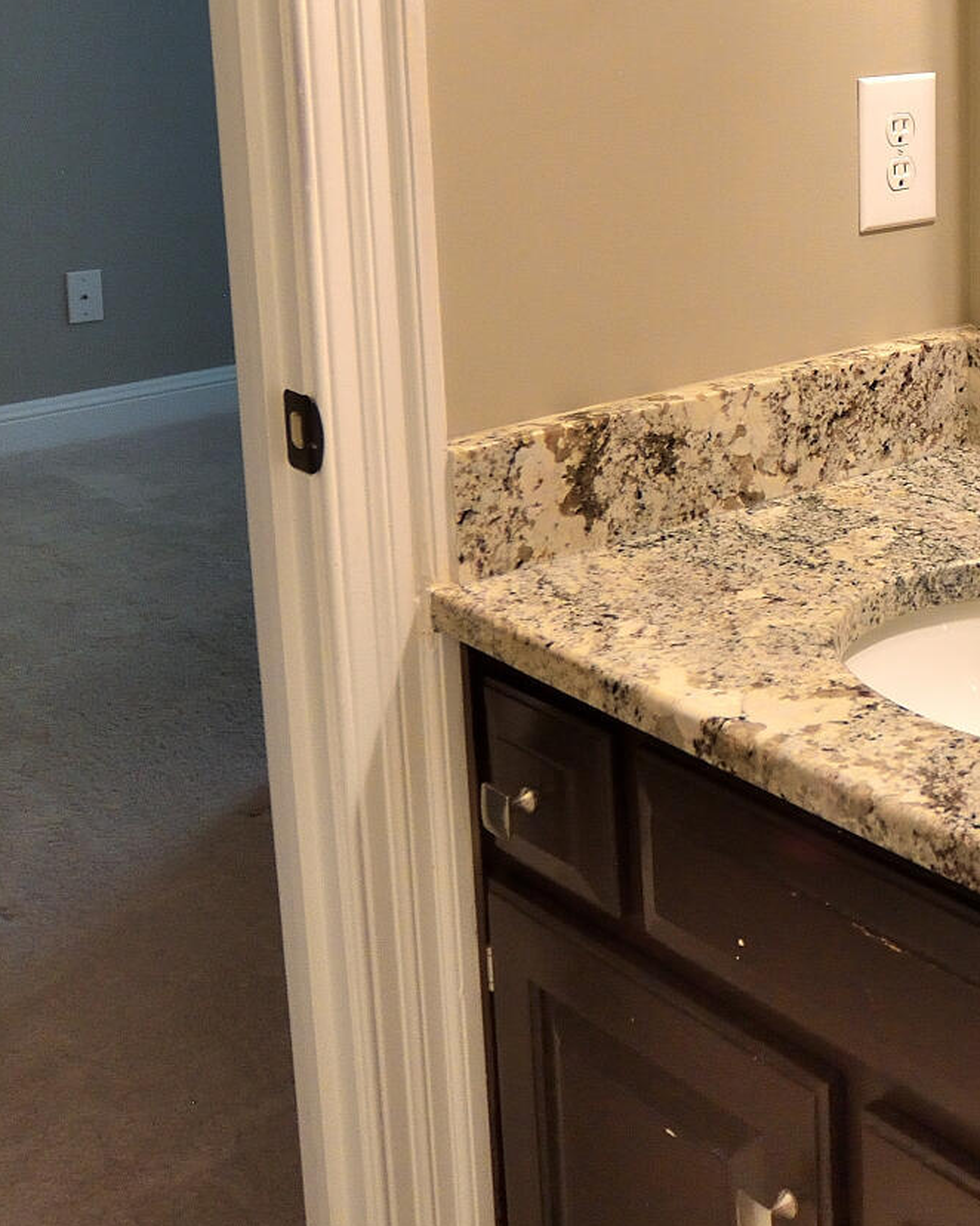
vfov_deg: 35.5
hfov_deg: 27.5
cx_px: 1033
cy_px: 249
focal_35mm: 51
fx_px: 1850
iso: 400
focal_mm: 10
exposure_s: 1/60
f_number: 4
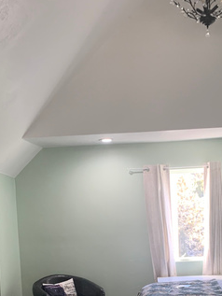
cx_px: 130
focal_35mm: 63
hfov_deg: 23.3
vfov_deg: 29.4
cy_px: 271
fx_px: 538
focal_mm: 4.25
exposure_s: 1/60
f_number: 1.8
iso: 100
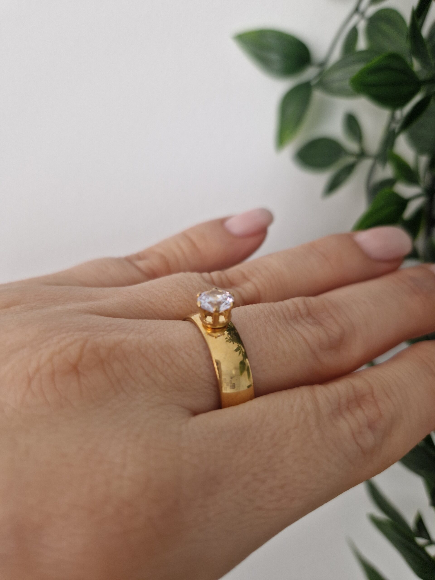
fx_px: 385
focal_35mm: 23
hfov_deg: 58.9
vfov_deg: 73.9
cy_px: 290
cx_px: 218
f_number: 1.8
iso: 50
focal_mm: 5.4
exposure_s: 1/180
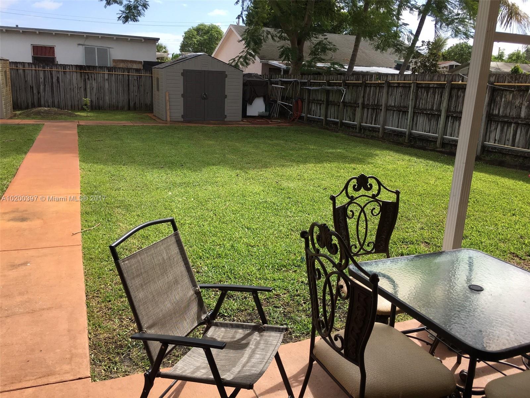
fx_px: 444
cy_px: 199
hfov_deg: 61.7
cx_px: 265
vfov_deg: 48.2
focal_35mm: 29
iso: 25
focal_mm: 4.15
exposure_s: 1/938
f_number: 2.2
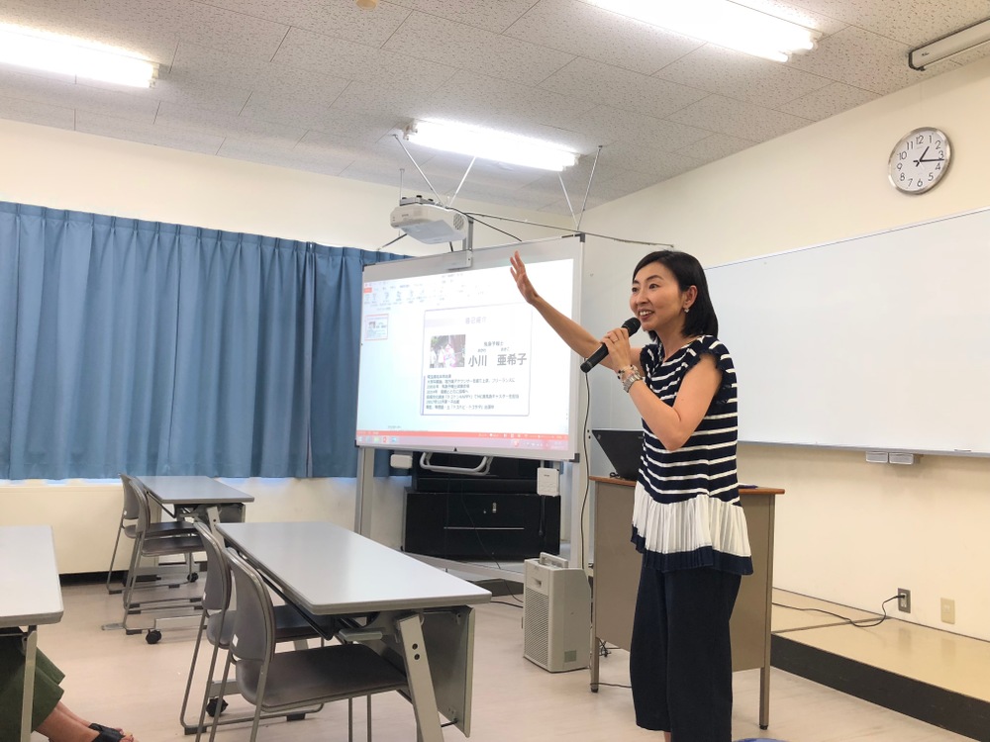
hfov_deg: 63.4
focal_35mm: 28
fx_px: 801
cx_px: 495
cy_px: 371
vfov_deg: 49.7
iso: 25
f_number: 1.8
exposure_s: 1/30
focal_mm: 3.99
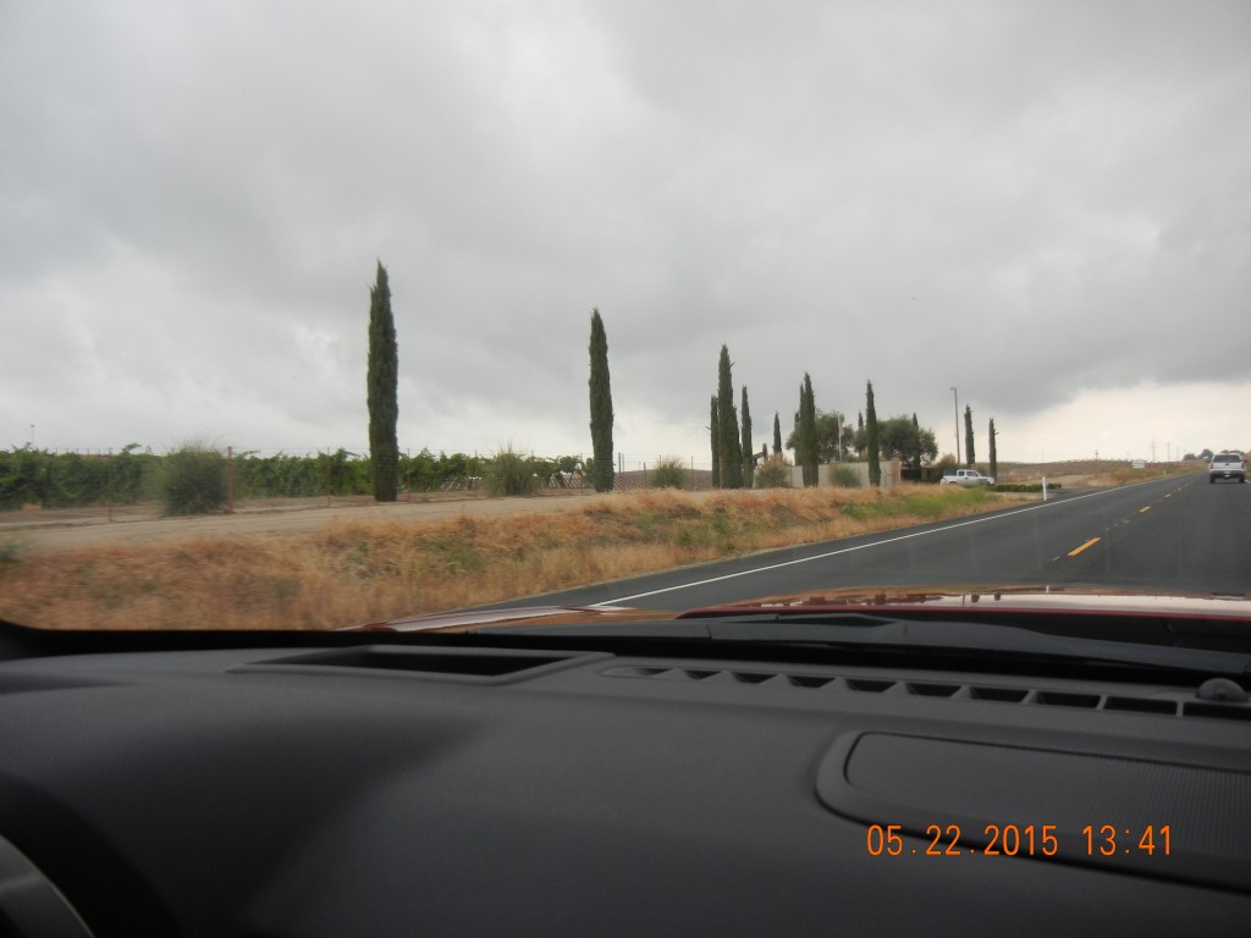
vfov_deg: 46.8
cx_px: 626
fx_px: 1084
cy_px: 469
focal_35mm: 30
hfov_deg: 60.0
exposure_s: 1/316
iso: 160
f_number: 3.5
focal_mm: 5.4
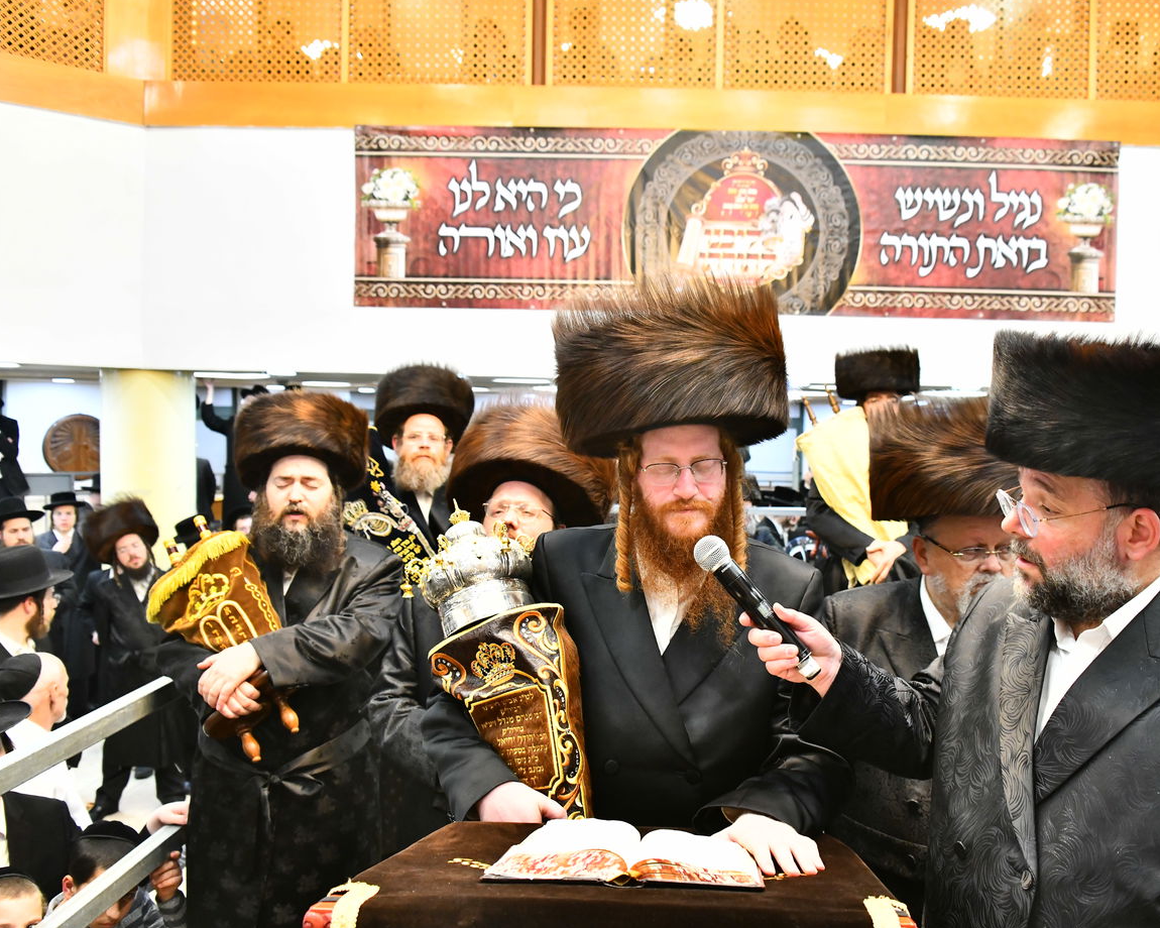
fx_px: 1099
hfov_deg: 55.3
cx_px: 683
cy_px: 466
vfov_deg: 45.8
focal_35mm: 32
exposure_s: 1/80
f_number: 5
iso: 3200
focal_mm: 28
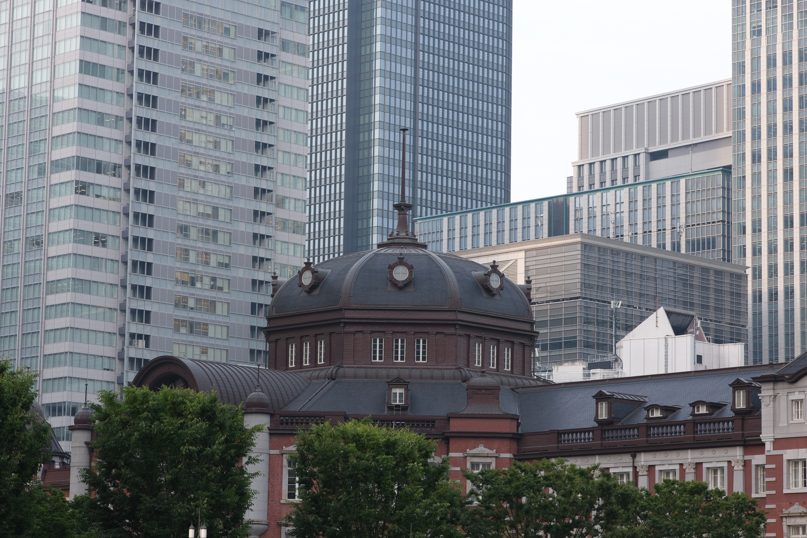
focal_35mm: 113
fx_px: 2533
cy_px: 269
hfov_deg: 18.1
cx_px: 404
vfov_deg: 12.1
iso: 125
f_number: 5.6
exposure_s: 1/50
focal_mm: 75
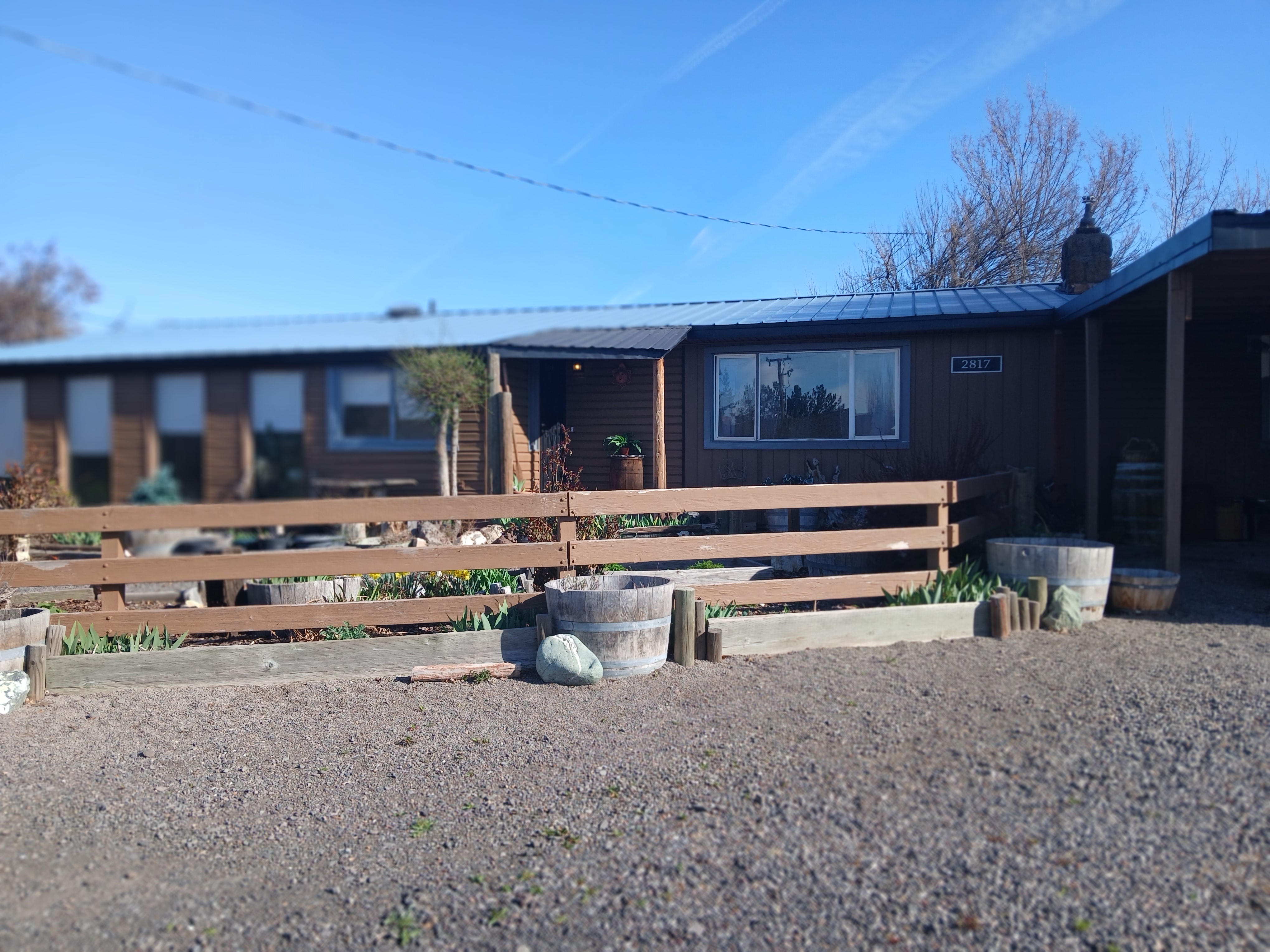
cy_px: 476
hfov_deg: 67.3
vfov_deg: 53.1
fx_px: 954
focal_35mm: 26
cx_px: 635
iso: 20
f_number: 1.8
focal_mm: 3.98
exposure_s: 1/330
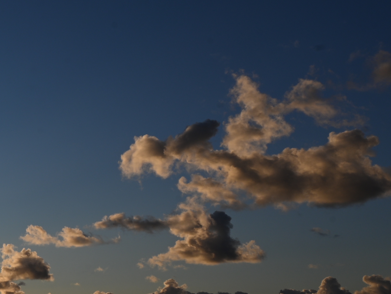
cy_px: 204
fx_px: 881
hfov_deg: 20.8
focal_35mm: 78
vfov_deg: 18.8
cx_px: -214
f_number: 16
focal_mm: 24
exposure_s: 1/200
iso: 100
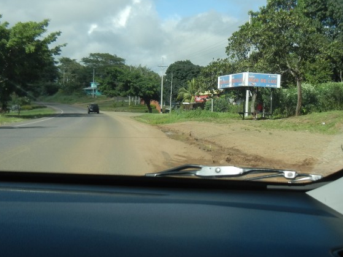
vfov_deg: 26.5
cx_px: 217
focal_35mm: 55
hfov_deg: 34.7
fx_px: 545
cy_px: 112
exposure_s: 1/336
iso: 160
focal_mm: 5.4
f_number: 7
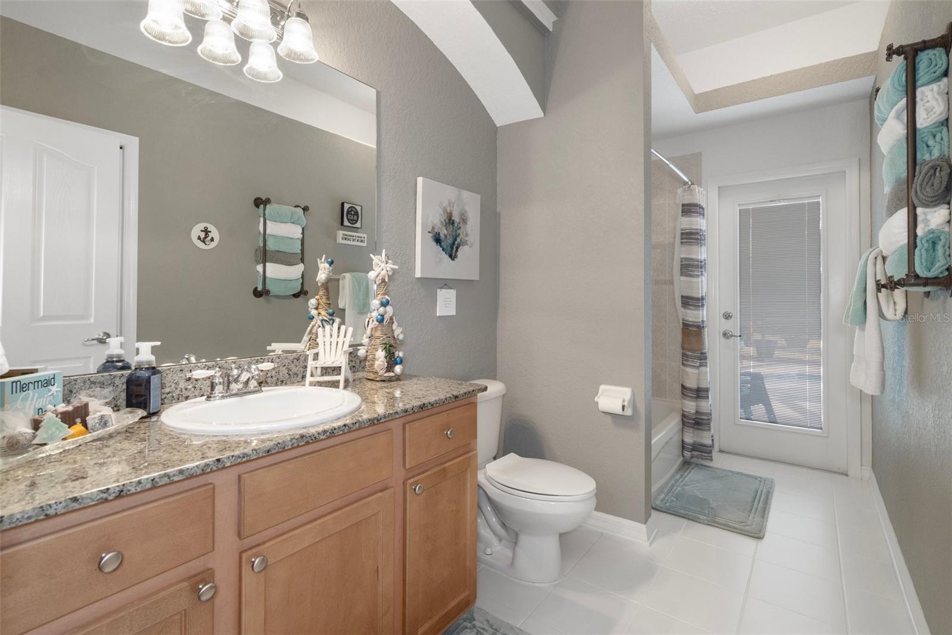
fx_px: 423
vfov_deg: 73.7
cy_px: 318
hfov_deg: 96.7
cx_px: 476
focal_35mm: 16
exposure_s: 2
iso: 400
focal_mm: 16
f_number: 8
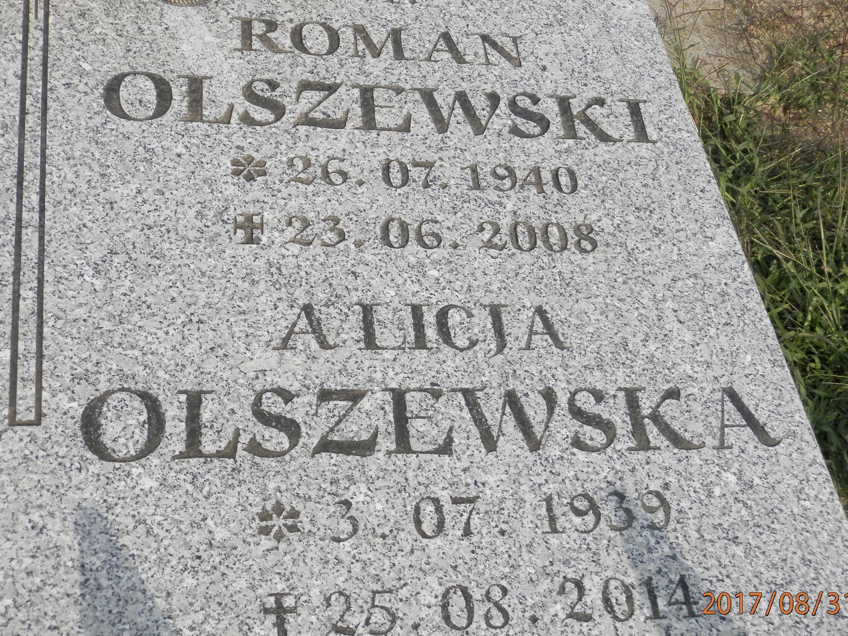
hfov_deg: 35.5
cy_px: 310
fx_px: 1323
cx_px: 418
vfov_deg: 27.0
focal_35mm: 54
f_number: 10.2
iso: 100
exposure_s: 1/160
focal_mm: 8.2
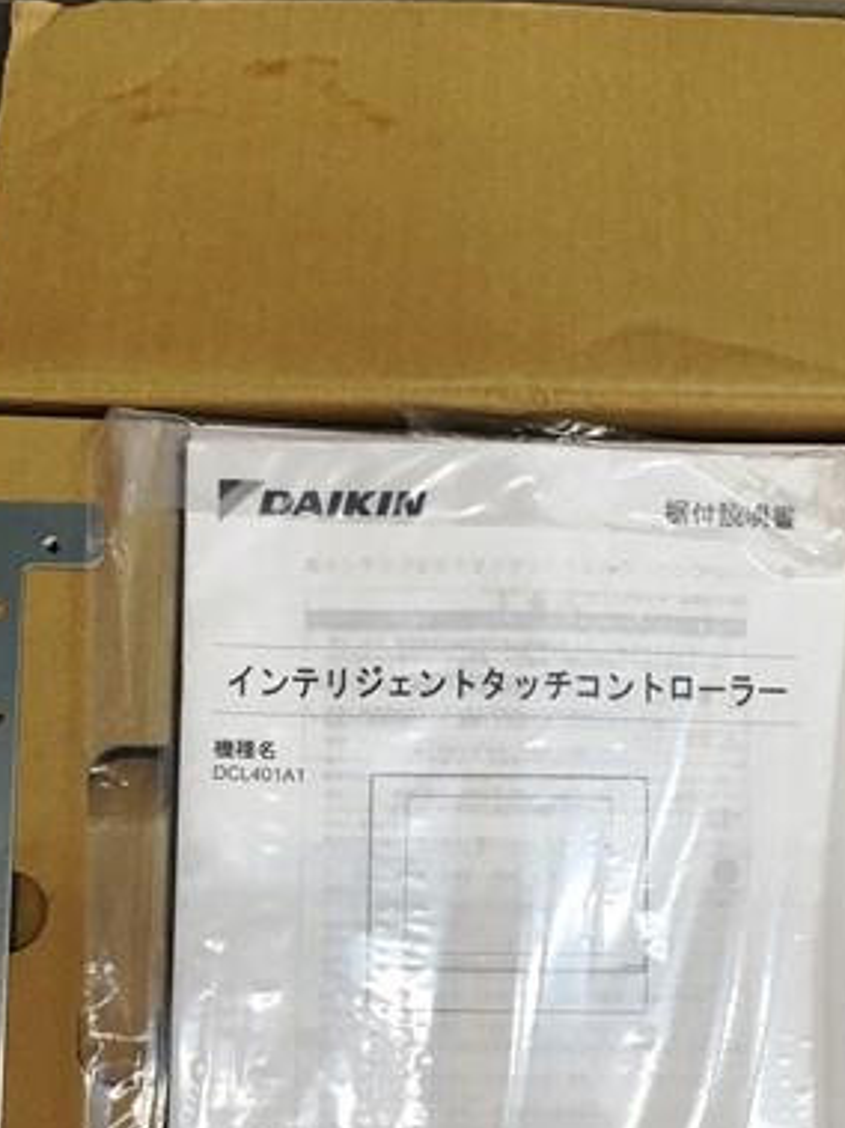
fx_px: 1596
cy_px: 860
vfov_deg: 37.8
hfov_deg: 29.5
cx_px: 533
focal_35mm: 49
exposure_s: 1/30
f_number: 2.2
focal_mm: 4.15
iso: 32
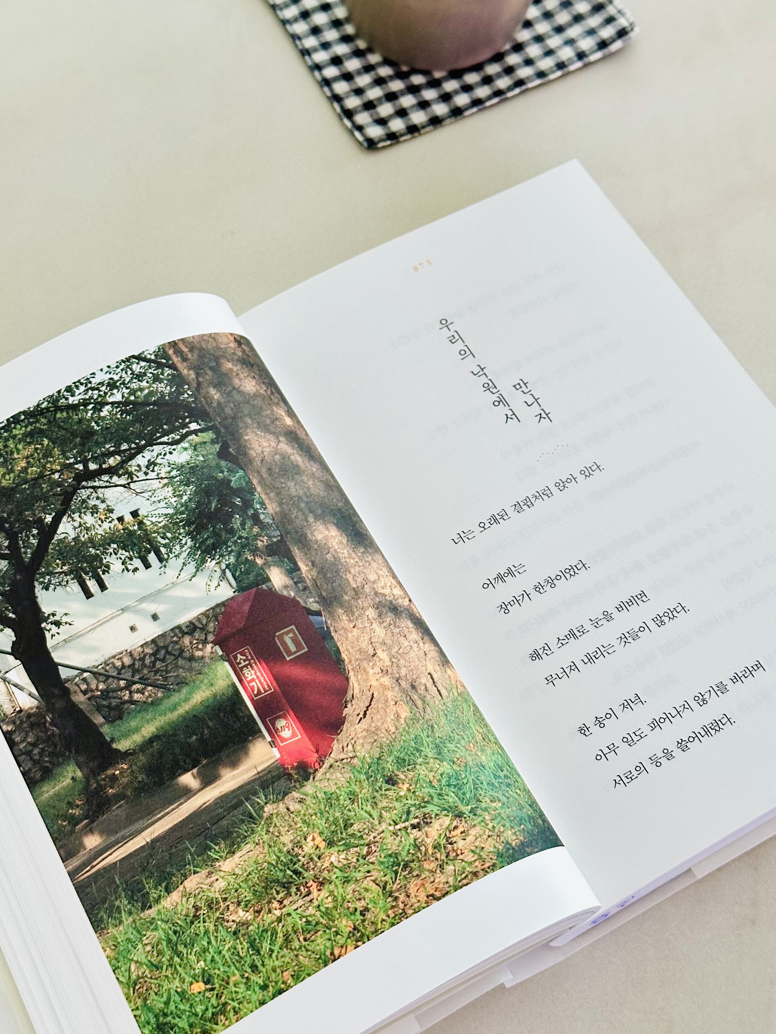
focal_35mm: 51
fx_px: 1524
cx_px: 391
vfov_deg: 37.5
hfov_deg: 28.6
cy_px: 517
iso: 400
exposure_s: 1/40
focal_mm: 6.86
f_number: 1.78
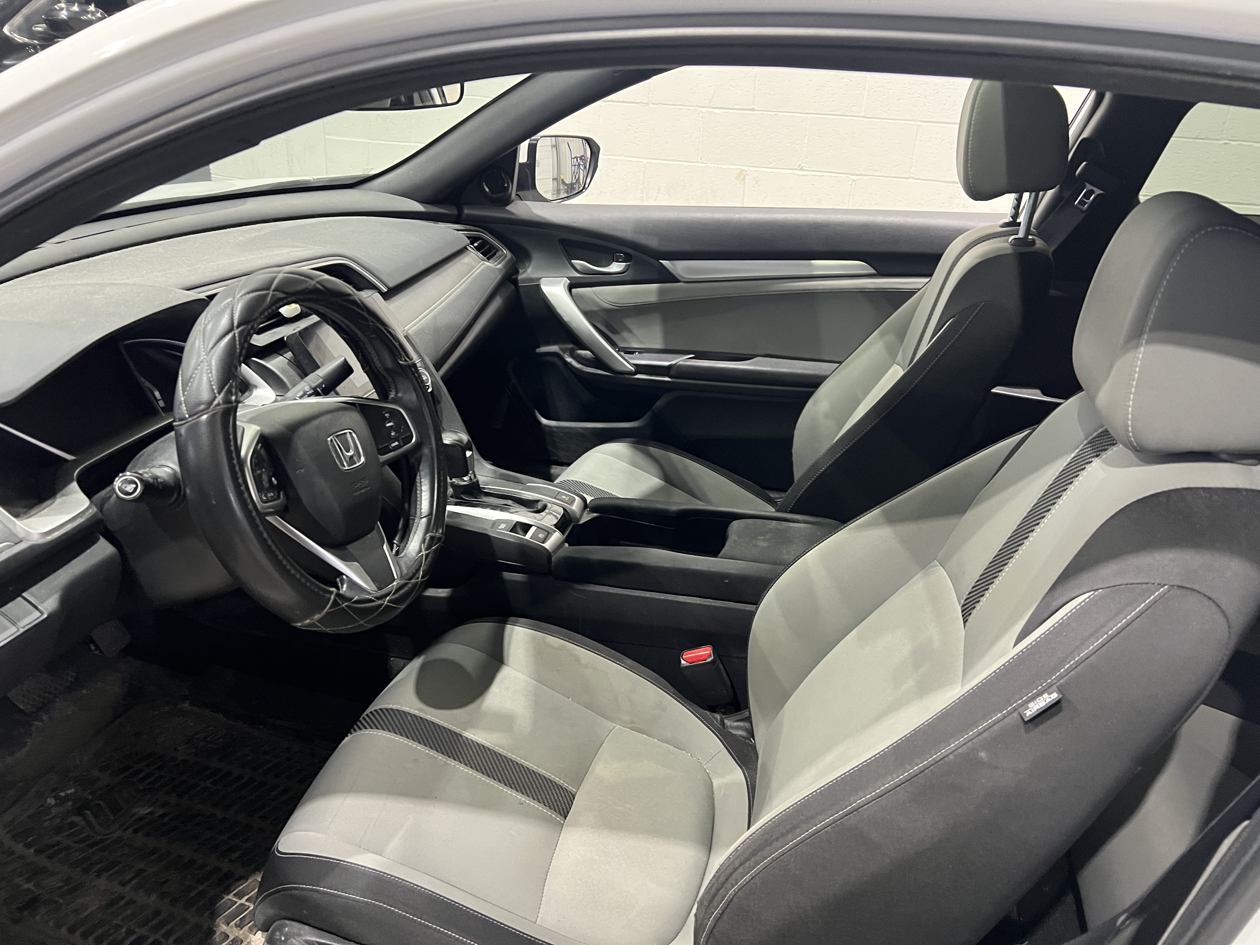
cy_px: 472
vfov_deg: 53.1
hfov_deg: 67.3
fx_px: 946
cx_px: 630
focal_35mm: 26
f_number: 1.5
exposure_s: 1/60
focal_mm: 5.7
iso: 320
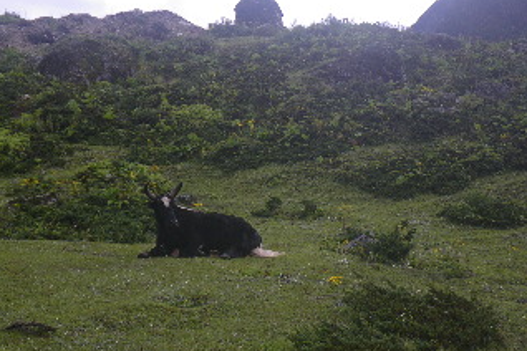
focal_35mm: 64
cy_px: 123
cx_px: 237
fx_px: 937
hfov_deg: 31.4
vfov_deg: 21.2
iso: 50
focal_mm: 9.1
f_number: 4.4
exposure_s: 1/160
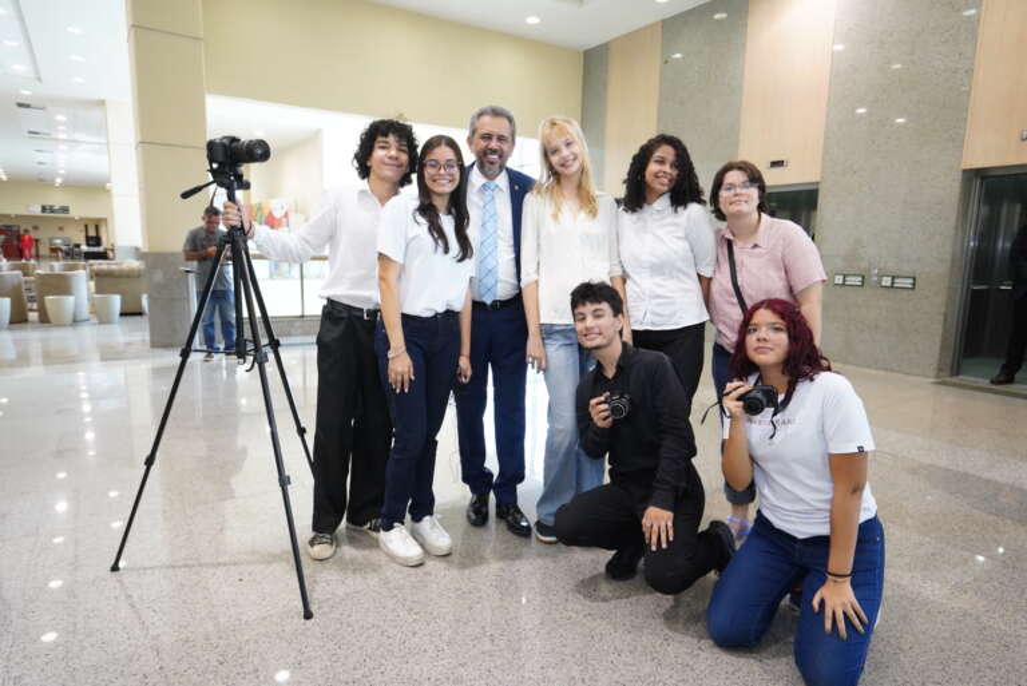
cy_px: 343
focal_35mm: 22
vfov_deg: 57.3
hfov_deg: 78.5
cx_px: 514
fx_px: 628
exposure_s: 1/160
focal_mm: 22
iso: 5000
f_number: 5.6
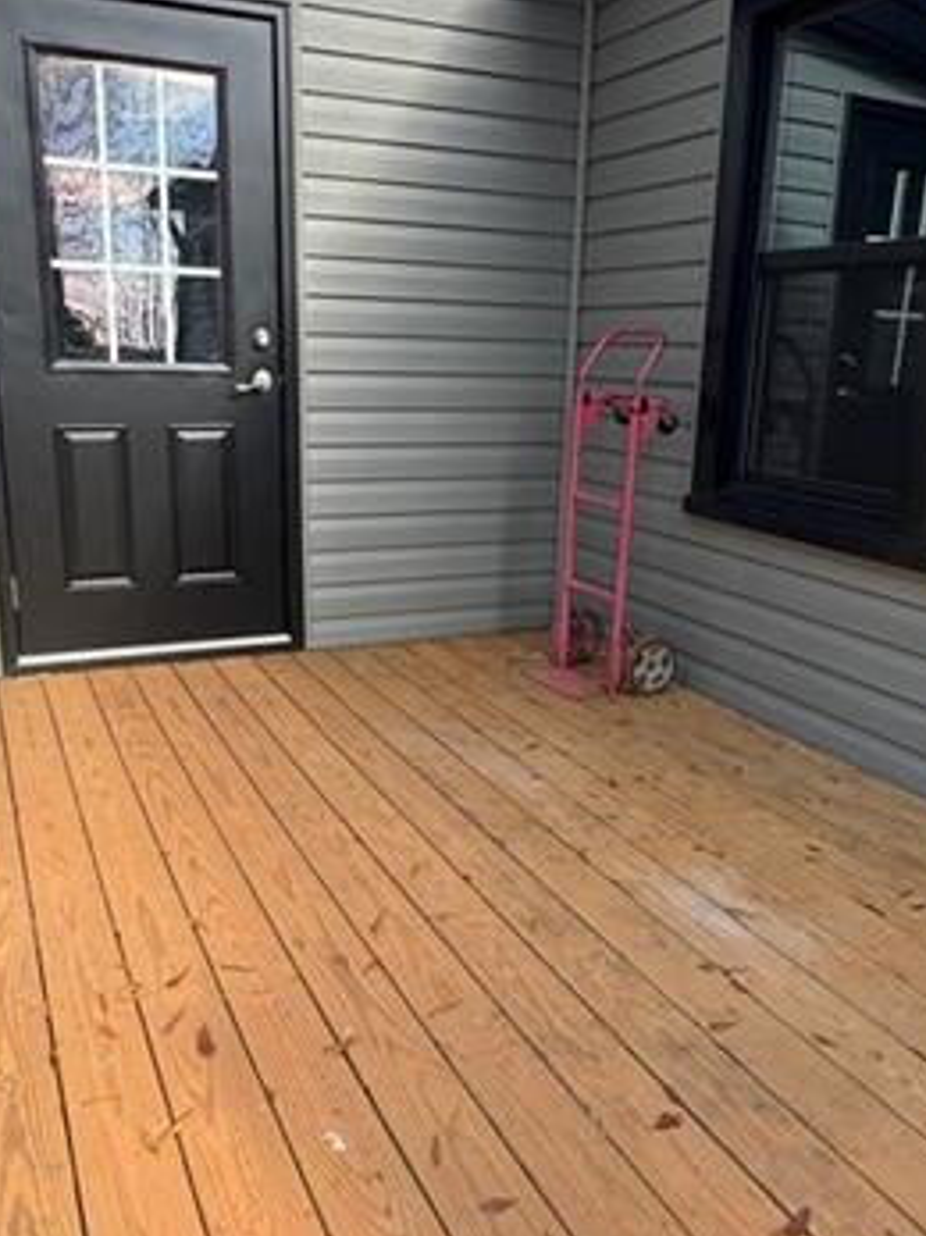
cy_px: 652
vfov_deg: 58.3
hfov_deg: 45.4
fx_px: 1106
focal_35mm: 31
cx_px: 463
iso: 40
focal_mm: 2.22
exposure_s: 1/232
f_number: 2.2
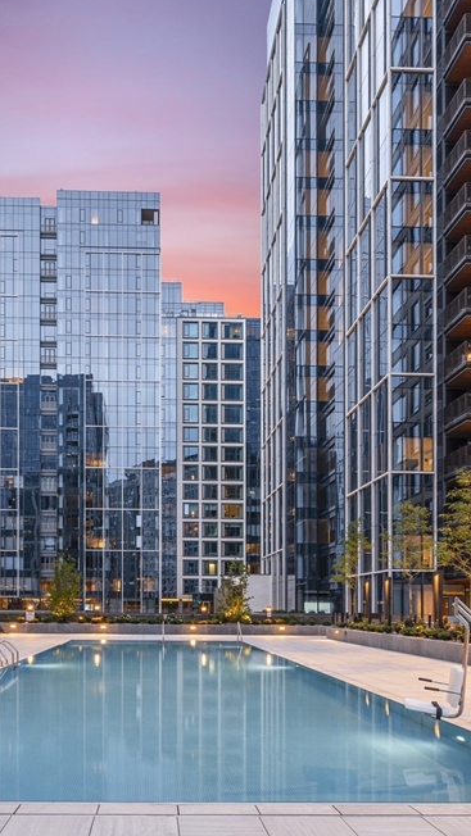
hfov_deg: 49.2
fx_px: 510
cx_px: 184
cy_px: 421
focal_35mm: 23
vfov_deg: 78.7
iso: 100
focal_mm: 14
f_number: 11
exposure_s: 1/2
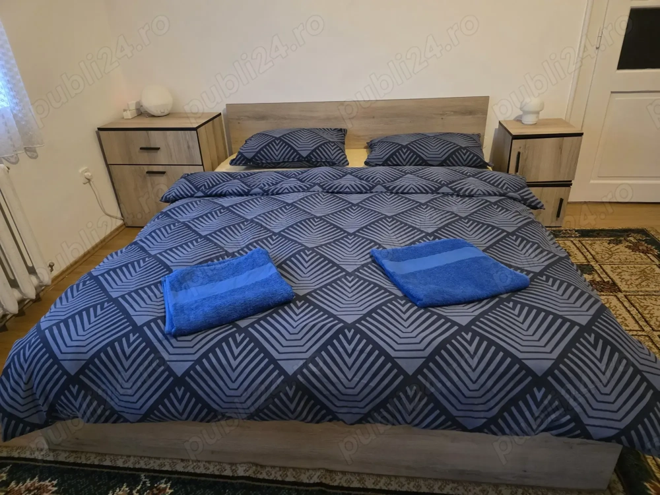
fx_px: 439
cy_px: 248
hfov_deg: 73.9
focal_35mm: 23
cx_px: 330
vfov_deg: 58.9
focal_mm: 6.3
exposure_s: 1/40
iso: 1600
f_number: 1.7
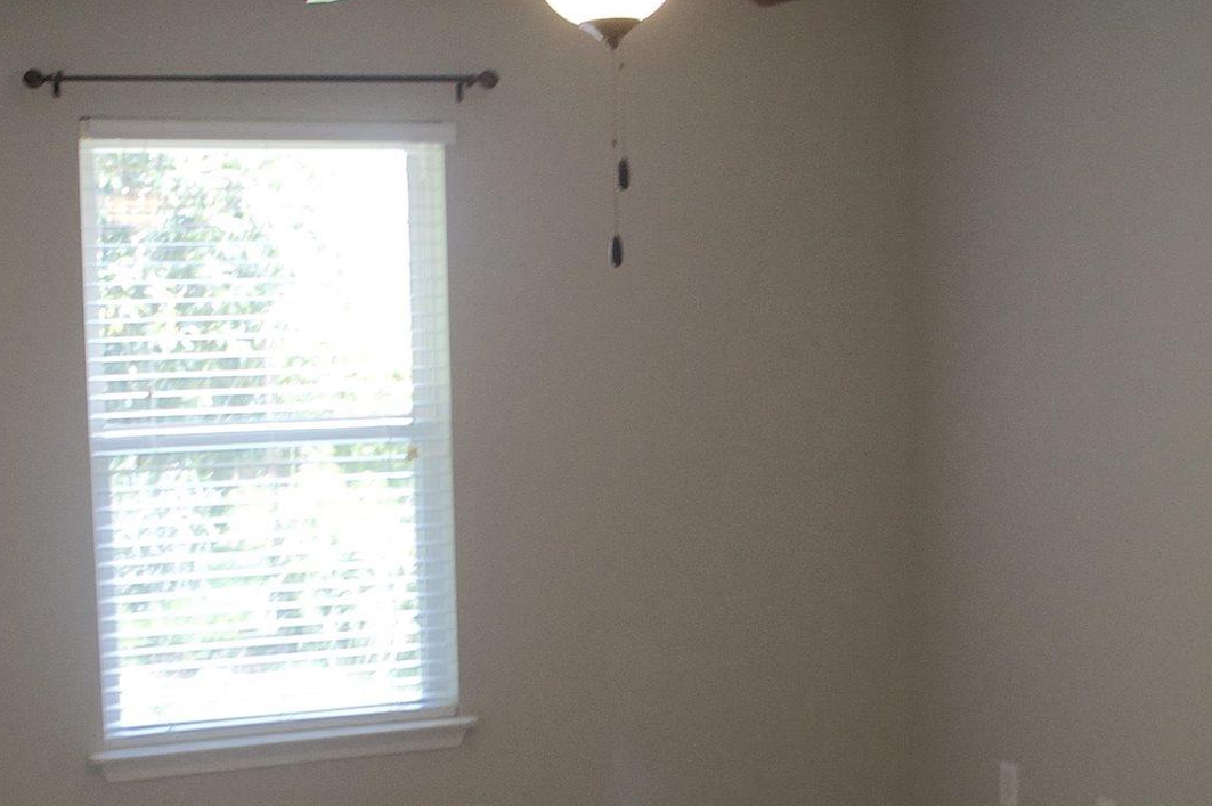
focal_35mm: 52
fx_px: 1749
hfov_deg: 38.1
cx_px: 504
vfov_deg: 25.9
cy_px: 496
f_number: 4
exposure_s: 1/50
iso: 400
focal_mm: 18
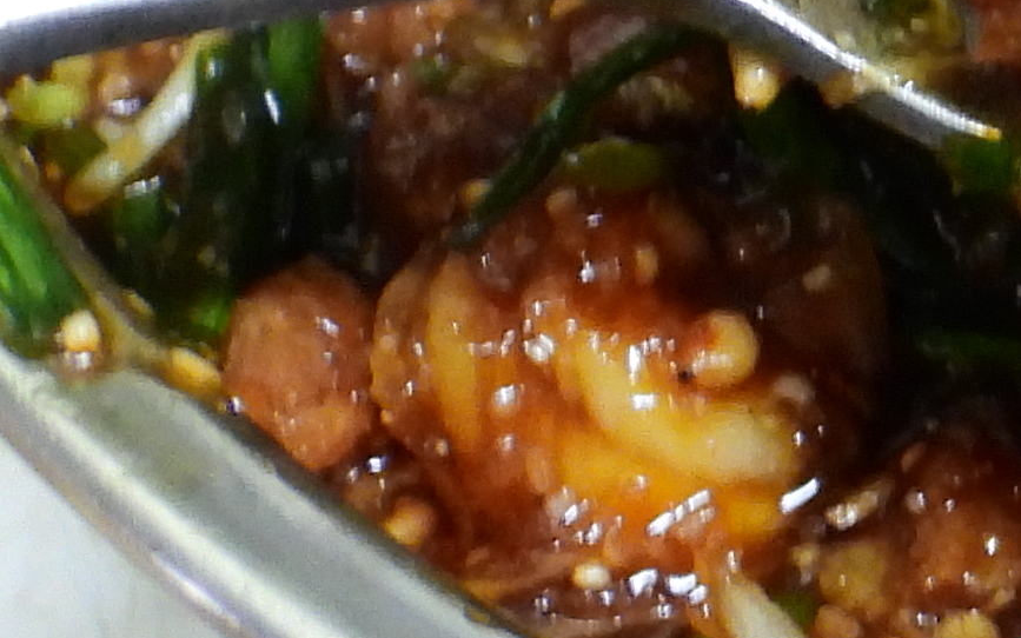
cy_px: -305
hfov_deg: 8.7
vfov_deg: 5.6
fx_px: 6428
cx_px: 1828
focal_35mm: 231
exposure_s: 1/20
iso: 400
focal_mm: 7.4
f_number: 3.2
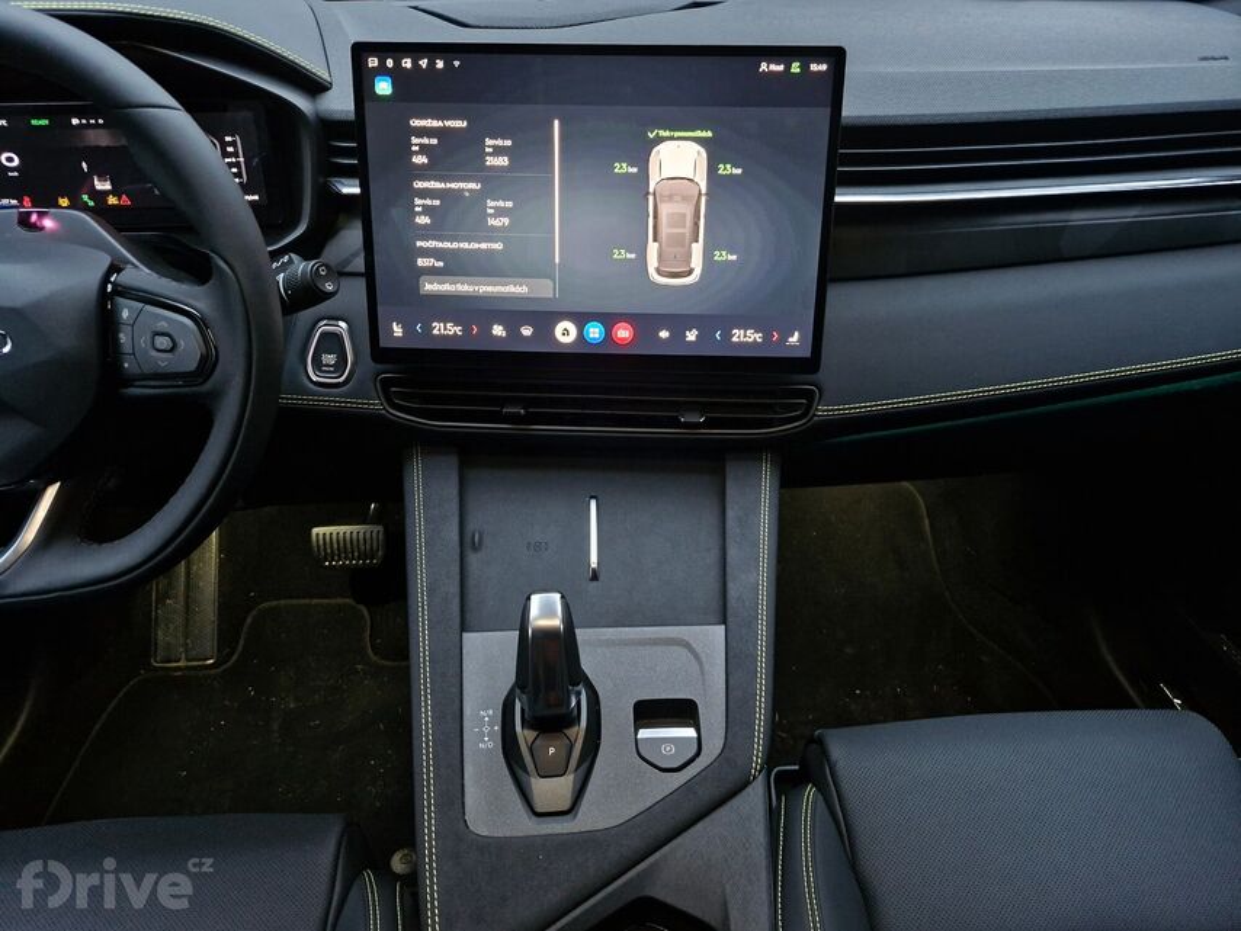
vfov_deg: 58.9
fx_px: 825
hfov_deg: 73.9
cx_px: 620
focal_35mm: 23
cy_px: 466
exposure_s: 1/30
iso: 1000
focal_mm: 5.54
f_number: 1.8
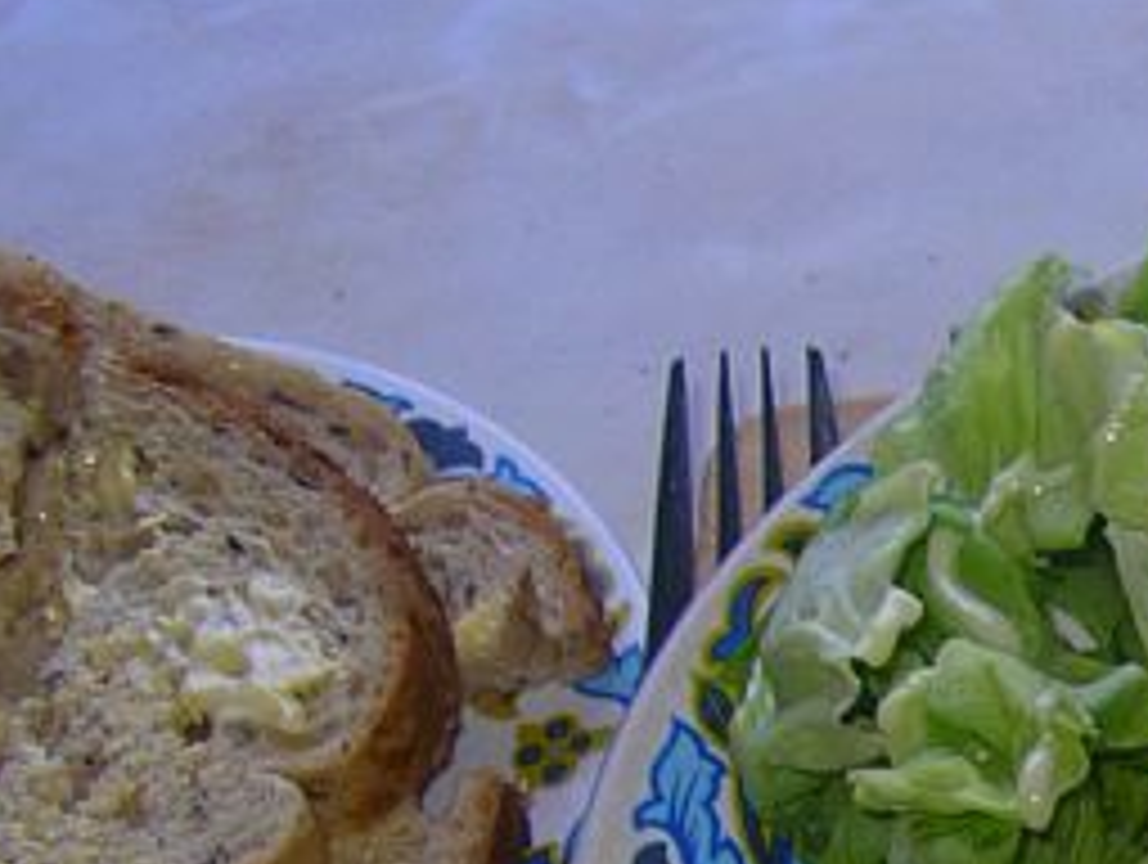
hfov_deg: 15.7
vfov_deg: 12.1
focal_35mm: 119
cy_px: 1179
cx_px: 1504
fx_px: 3952
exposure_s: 1/60
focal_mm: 5.8
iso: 50
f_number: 2.9
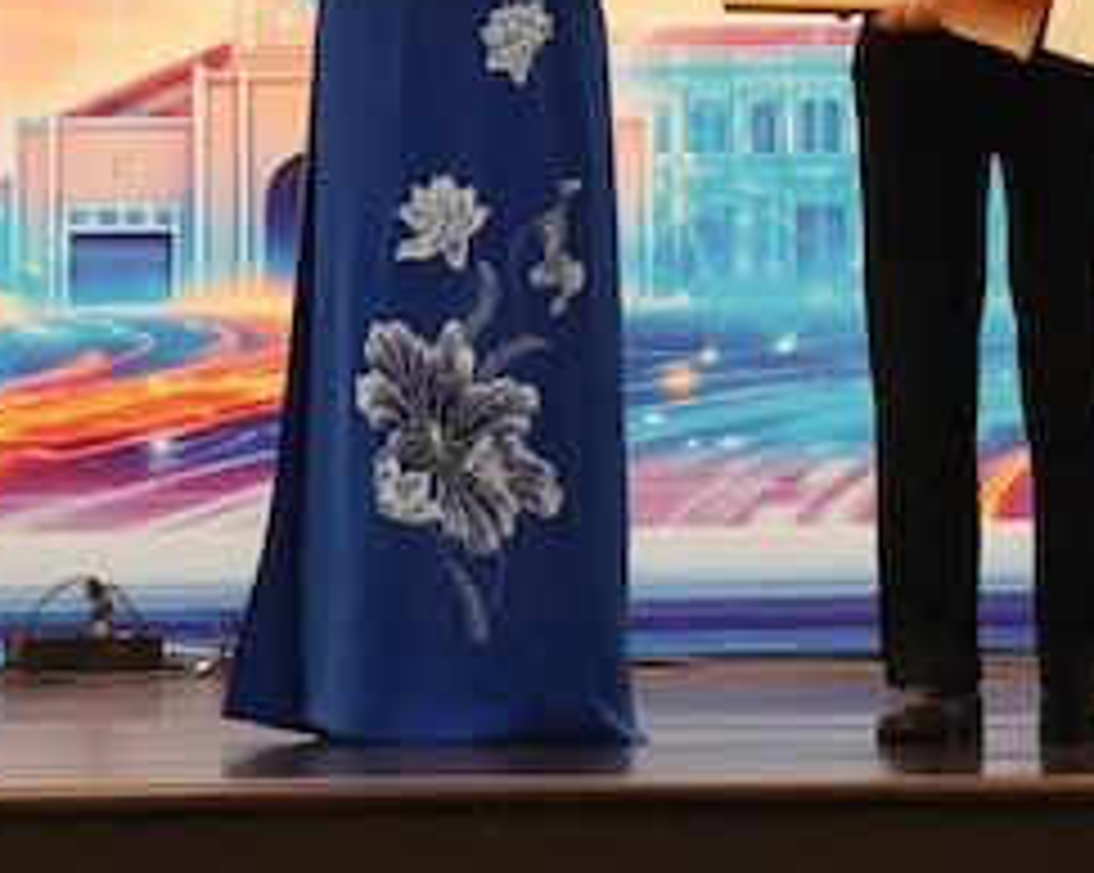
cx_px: 653
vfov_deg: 4.4
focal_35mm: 348
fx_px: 11259
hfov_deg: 5.6
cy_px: -819
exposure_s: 1/800
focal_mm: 75
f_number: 5.6
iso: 12800
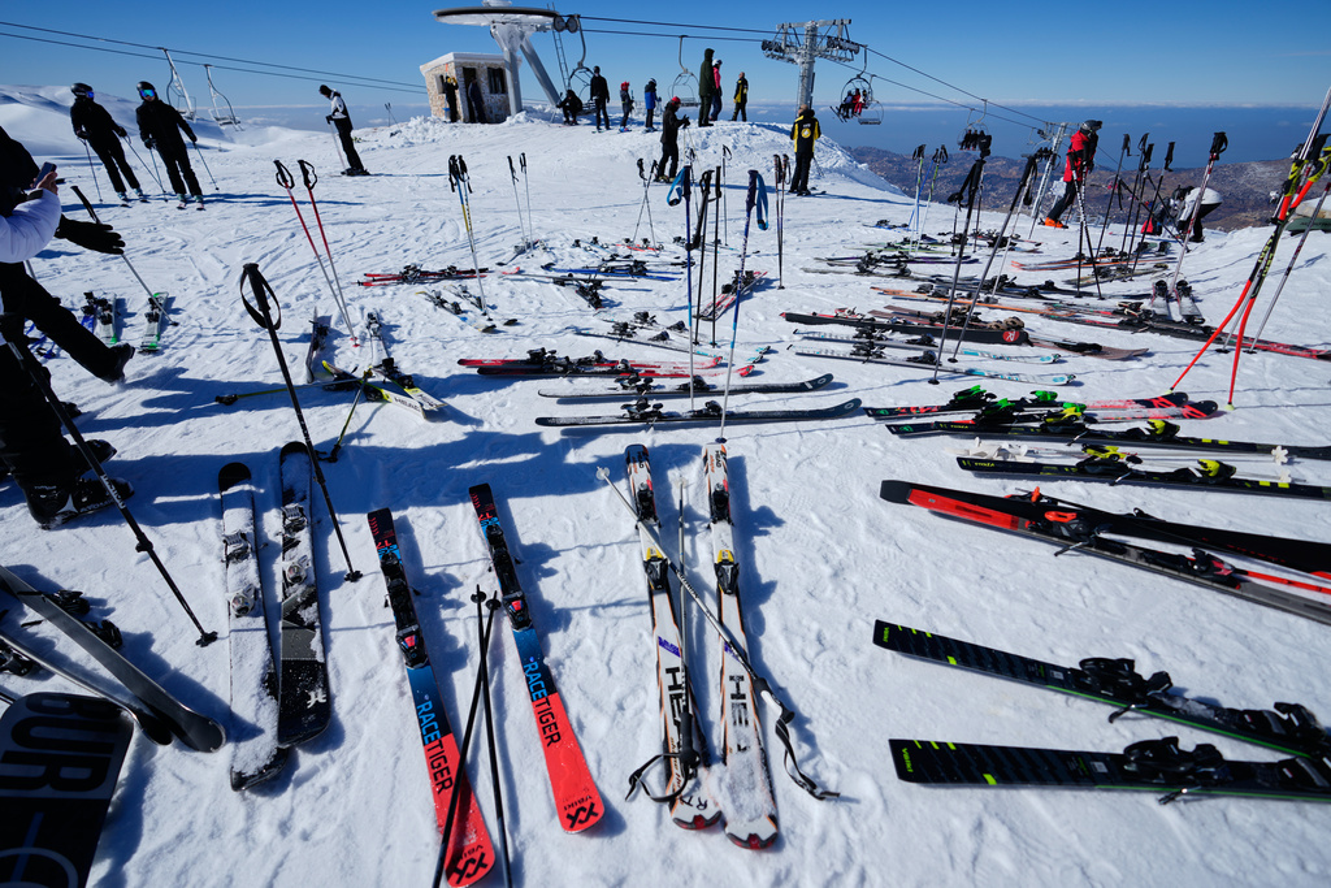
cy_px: 444
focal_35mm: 16
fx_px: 592
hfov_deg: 96.7
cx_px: 666
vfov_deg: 73.8
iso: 50
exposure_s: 1/2000
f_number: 3.2
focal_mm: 16
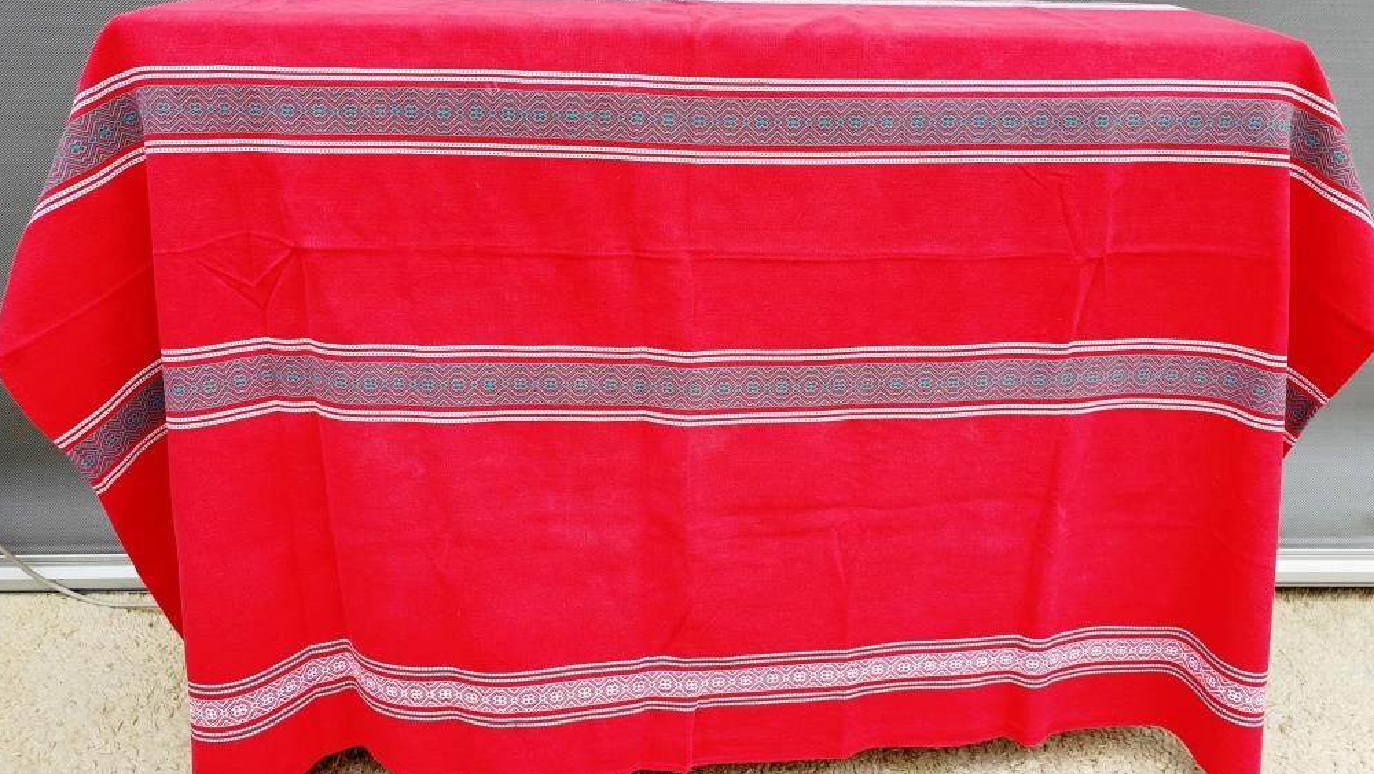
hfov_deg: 66.1
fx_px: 1057
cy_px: 355
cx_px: 694
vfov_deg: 40.2
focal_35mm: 29
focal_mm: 4.3
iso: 50
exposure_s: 1/102
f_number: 2.4
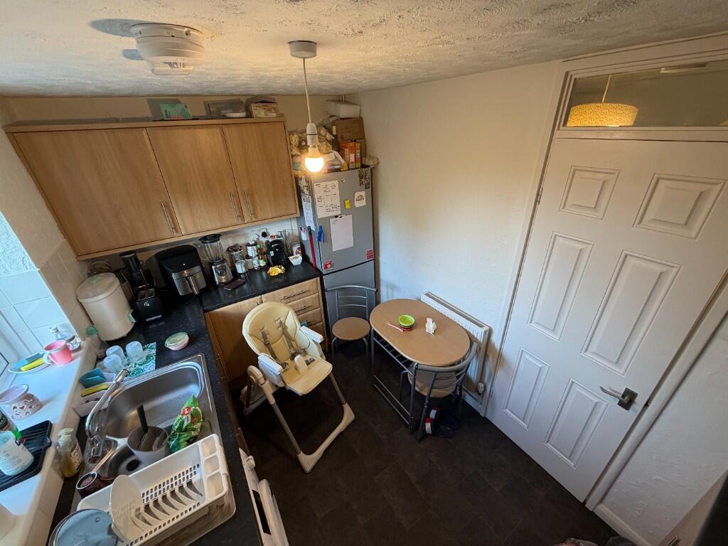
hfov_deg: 102.1
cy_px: 273
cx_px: 364
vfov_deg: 85.7
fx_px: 294
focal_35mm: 14
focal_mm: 2.22
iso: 250
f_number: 2.2
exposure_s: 1/100
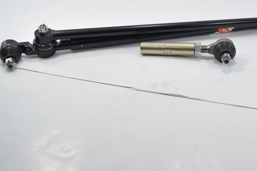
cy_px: 39
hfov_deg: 41.9
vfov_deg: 28.7
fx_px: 328
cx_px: 180
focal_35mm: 46
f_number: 4.5
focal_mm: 18
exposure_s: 1/200
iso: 500
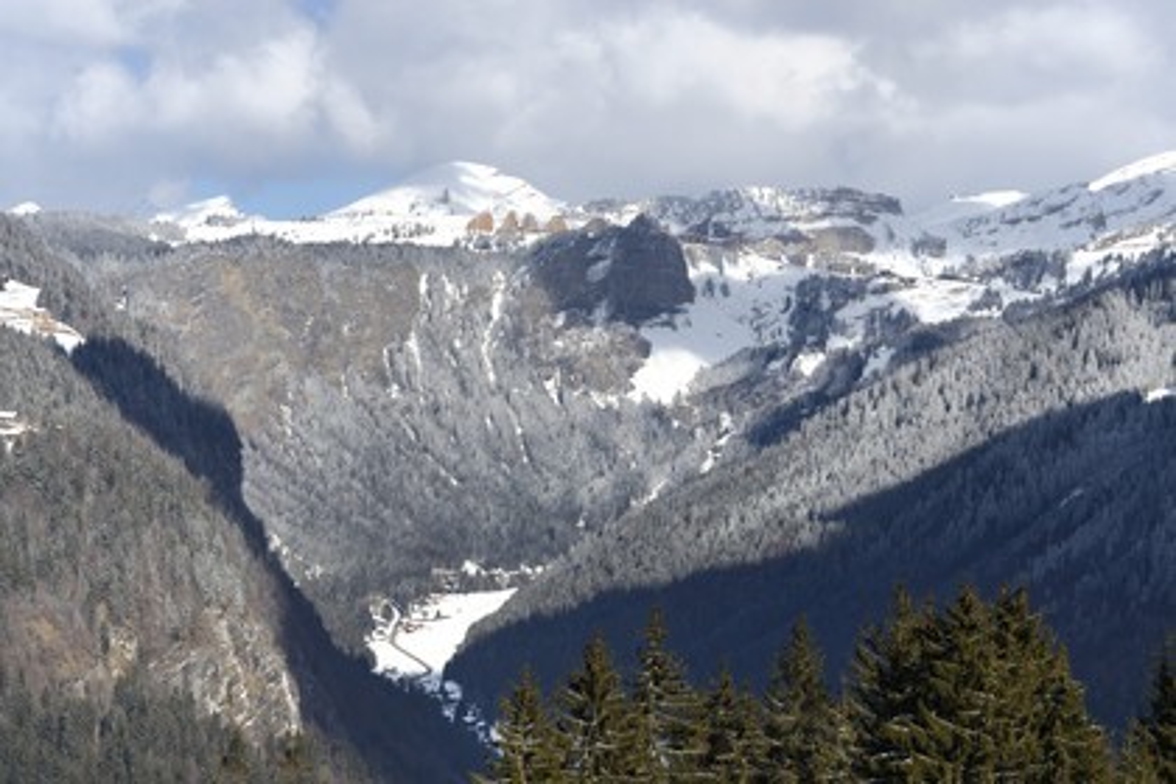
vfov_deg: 14.0
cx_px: 588
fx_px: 3201
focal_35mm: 98
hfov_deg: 20.8
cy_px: 392
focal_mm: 98
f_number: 13
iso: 200
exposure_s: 1/320
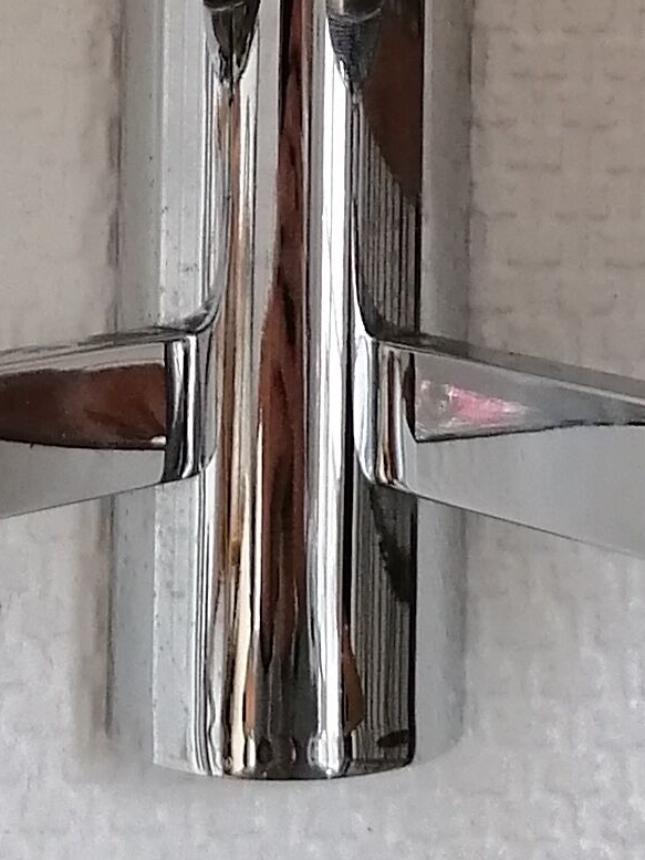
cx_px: 343
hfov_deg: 10.7
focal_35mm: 139
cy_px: -343
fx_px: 3452
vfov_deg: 13.5
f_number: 1.8
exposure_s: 1/50
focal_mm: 4.75
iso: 200
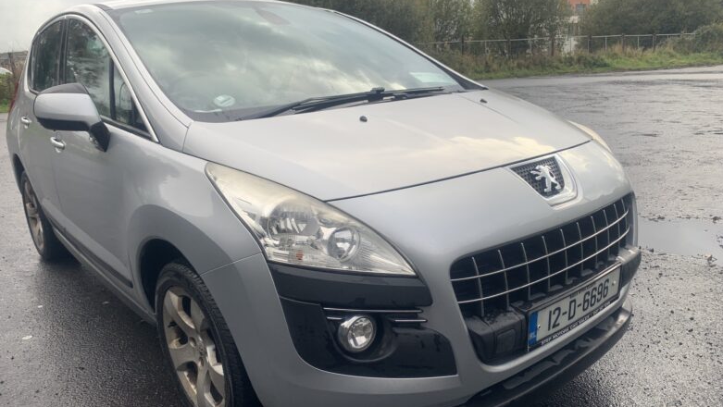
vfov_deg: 40.2
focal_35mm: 29
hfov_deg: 66.0
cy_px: 229
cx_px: 355
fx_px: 556
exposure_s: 1/376
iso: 25
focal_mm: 4.25
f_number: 1.8
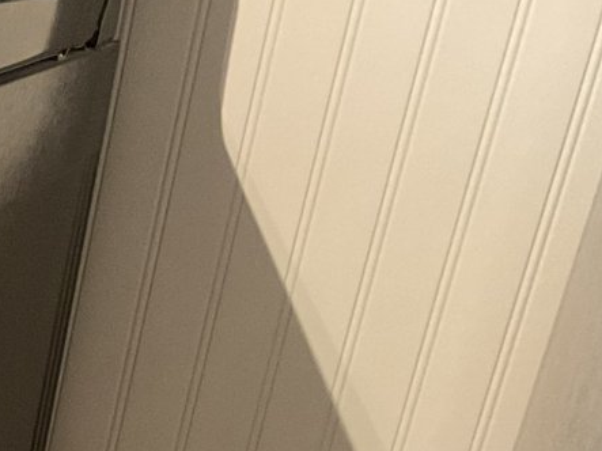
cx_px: -423
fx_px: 1721
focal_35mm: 99
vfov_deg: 13.8
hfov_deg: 17.0
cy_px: 734
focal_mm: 3
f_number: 1.8
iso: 320
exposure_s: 1/40
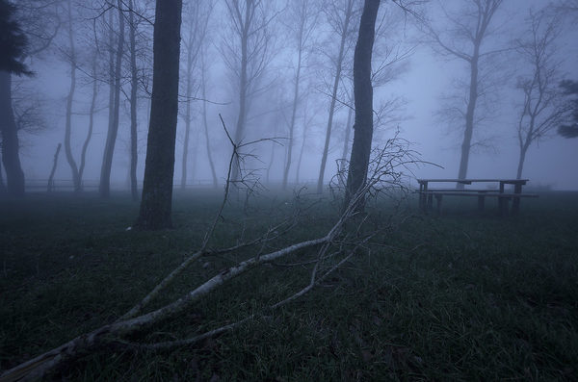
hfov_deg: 112.7
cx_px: 289
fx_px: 192
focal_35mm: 12
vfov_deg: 89.7
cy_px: 191
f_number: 5.6
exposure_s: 1/20
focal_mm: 8
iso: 400
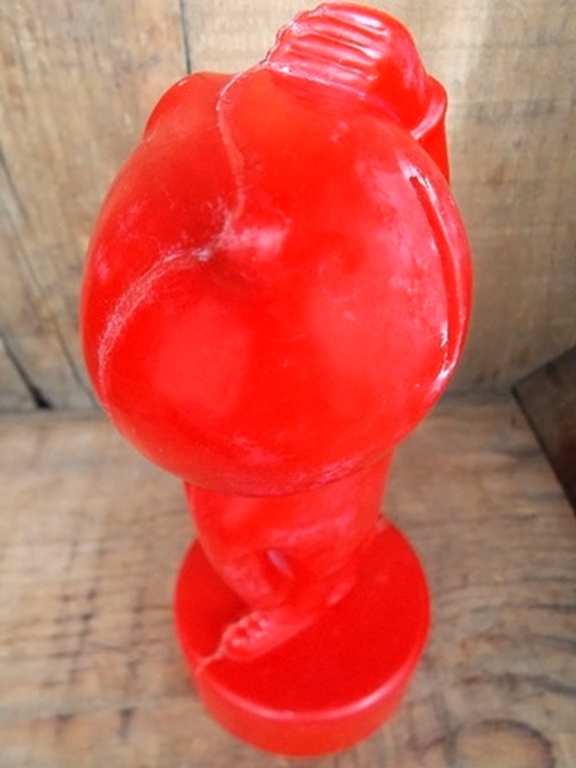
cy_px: 384
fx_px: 666
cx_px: 288
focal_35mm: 30
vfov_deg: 60.0
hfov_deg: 46.8
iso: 400
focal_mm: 5.3
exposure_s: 1/125
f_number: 3.4
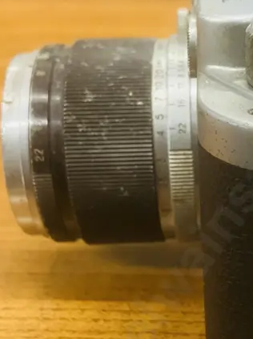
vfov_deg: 28.5
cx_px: 237
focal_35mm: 68
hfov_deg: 21.0
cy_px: 206
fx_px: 663
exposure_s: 1/50
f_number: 1.8
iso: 250
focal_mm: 3.99
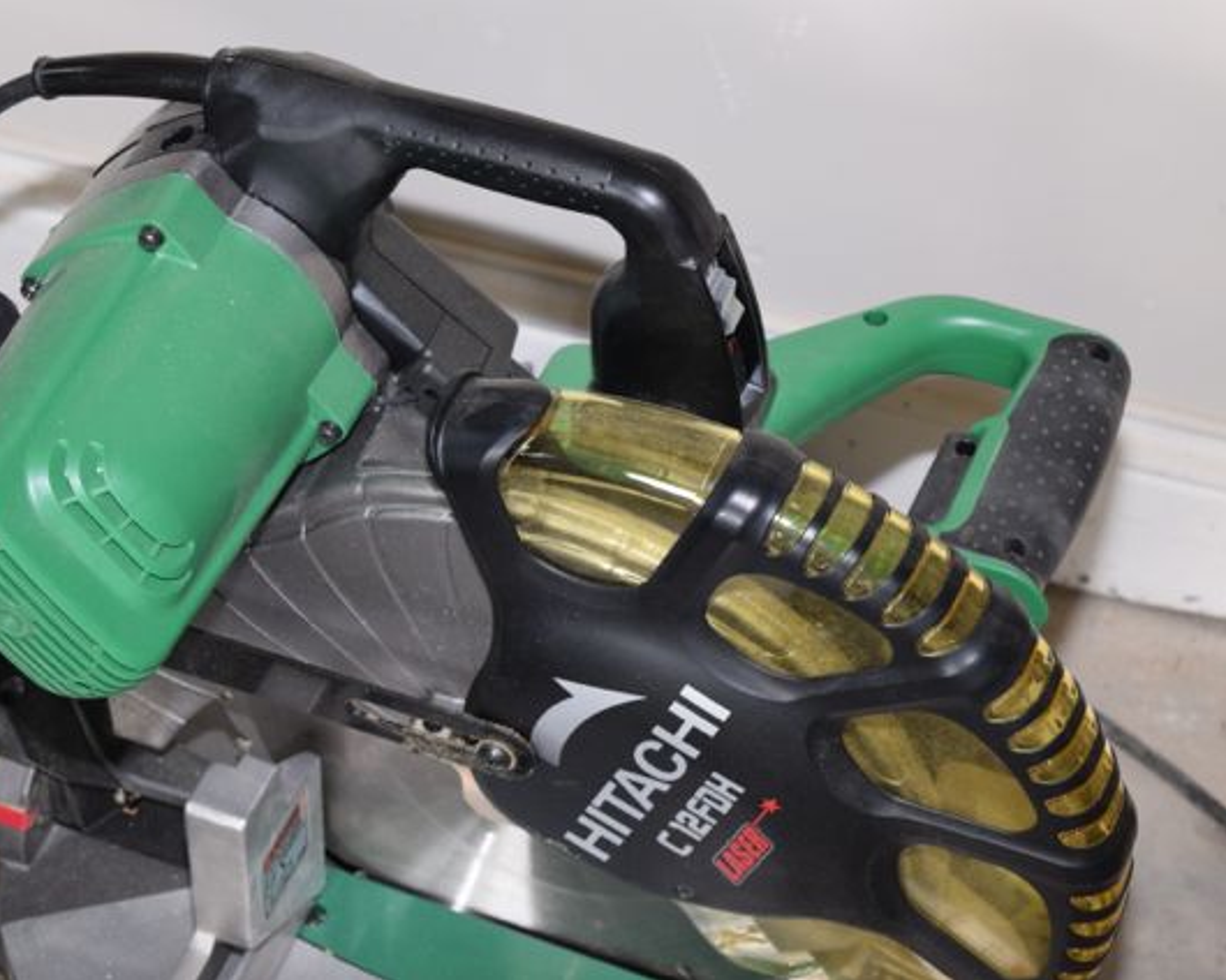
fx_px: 3395
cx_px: 567
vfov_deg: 16.4
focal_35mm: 94
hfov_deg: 20.5
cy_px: 489
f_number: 5.6
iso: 800
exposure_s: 1/80
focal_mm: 55
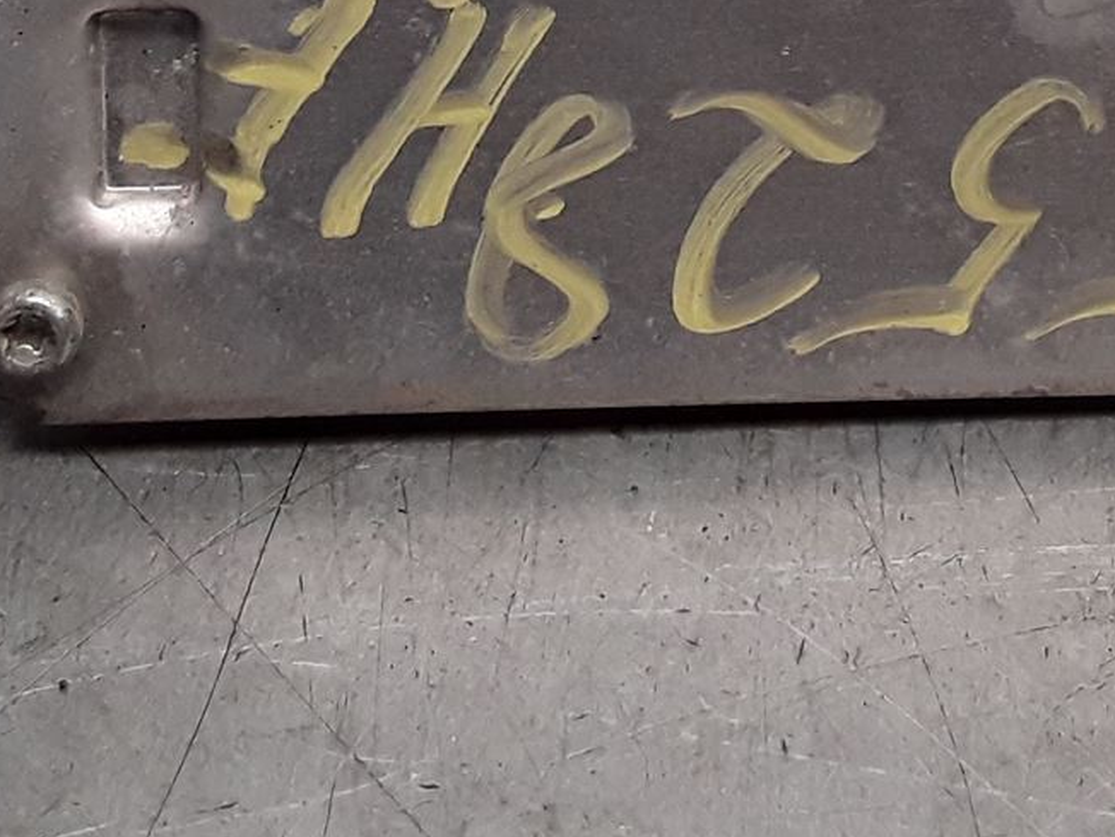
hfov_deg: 22.2
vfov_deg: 15.4
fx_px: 2835
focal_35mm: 88
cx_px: 747
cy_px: -445
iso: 100
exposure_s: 1/151
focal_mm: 2.91
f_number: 1.9
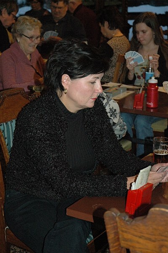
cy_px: 126
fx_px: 526
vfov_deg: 27.0
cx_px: 84
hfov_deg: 18.1
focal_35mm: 75
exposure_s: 1/60
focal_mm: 50
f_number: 5
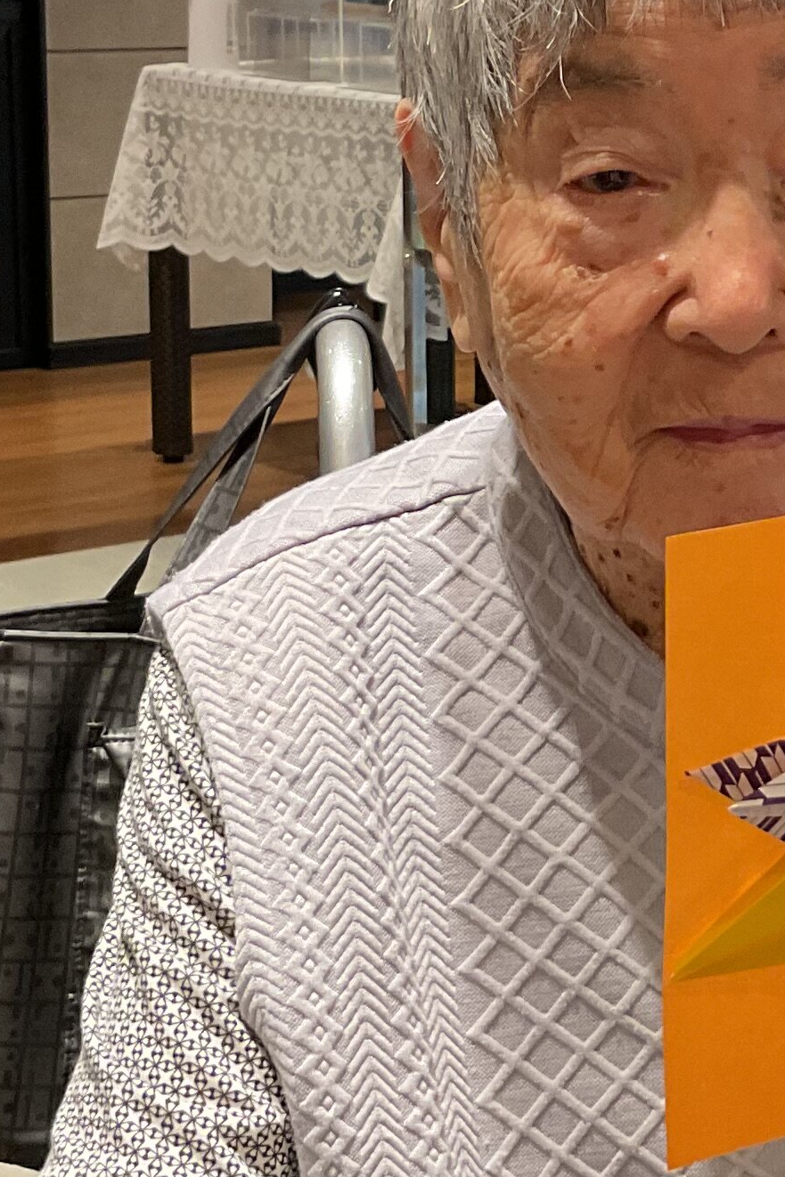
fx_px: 3010
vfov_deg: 22.1
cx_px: 749
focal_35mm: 92
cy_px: 460
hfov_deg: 14.7
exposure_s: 1/60
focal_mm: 3
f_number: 1.8
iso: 100
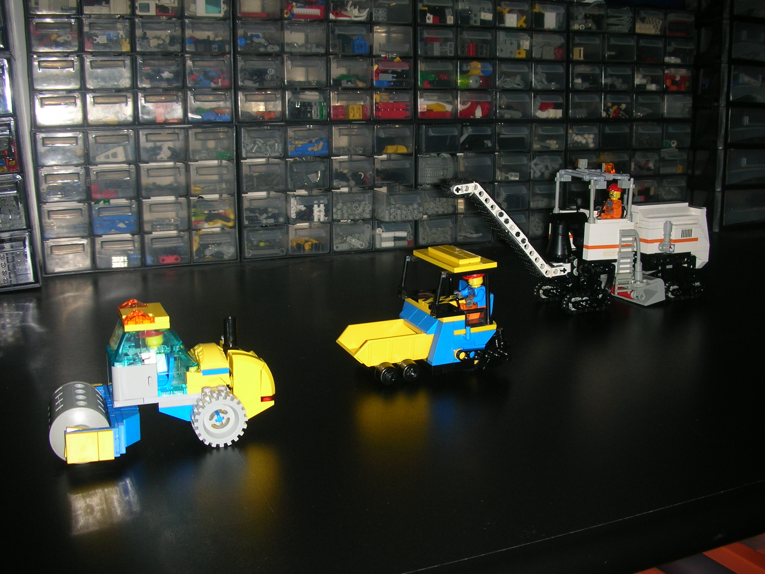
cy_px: 281
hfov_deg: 51.4
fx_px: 796
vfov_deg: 39.7
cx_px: 378
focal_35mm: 36
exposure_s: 1/60.1
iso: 50
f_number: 3
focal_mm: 5.8
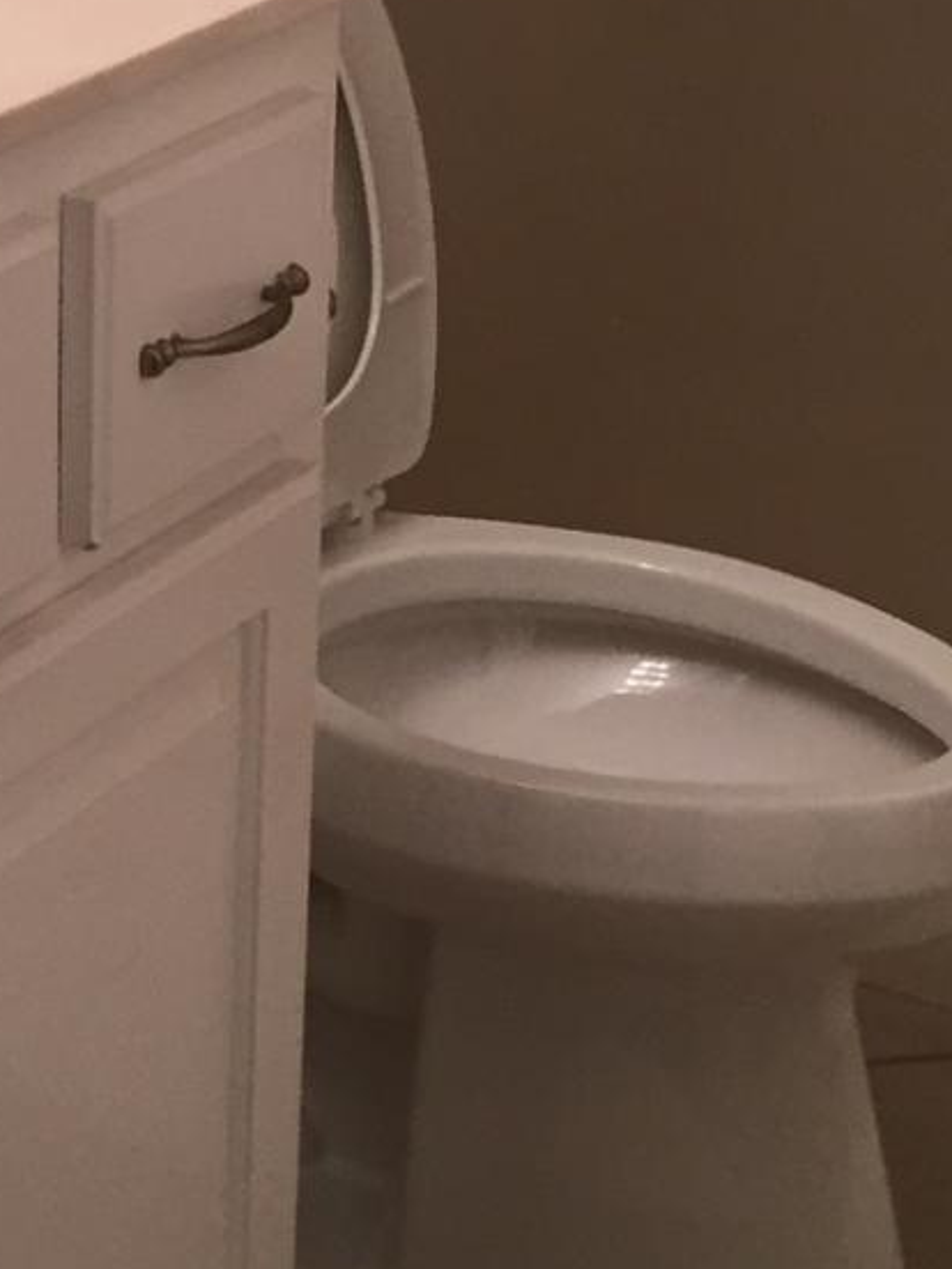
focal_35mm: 105
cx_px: 145
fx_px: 3850
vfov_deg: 18.4
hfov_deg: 14.0
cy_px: 131
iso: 50
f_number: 2.2
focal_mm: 4.15
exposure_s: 1/30
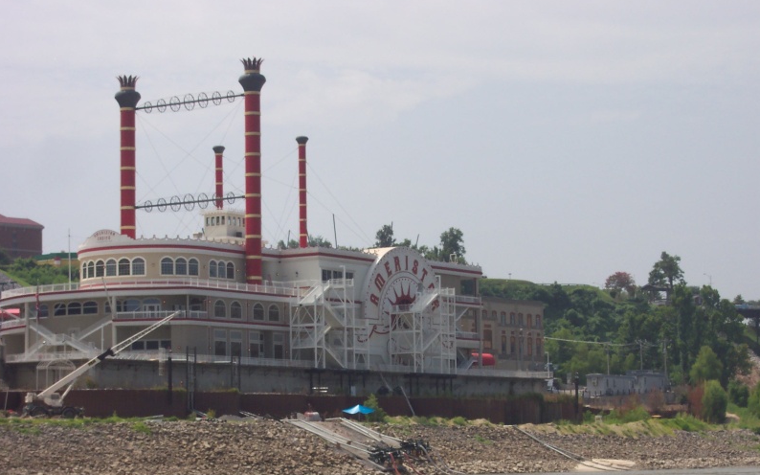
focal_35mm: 117
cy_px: 249
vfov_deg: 11.2
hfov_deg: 17.8
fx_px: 2423
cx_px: 380
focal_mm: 24
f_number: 8
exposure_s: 1/500
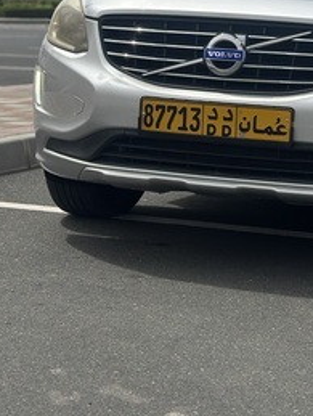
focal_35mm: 111
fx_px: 1335
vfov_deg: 17.1
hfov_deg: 13.1
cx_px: 350
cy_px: -53
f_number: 1.78
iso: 100
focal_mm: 6.86
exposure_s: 1/15873
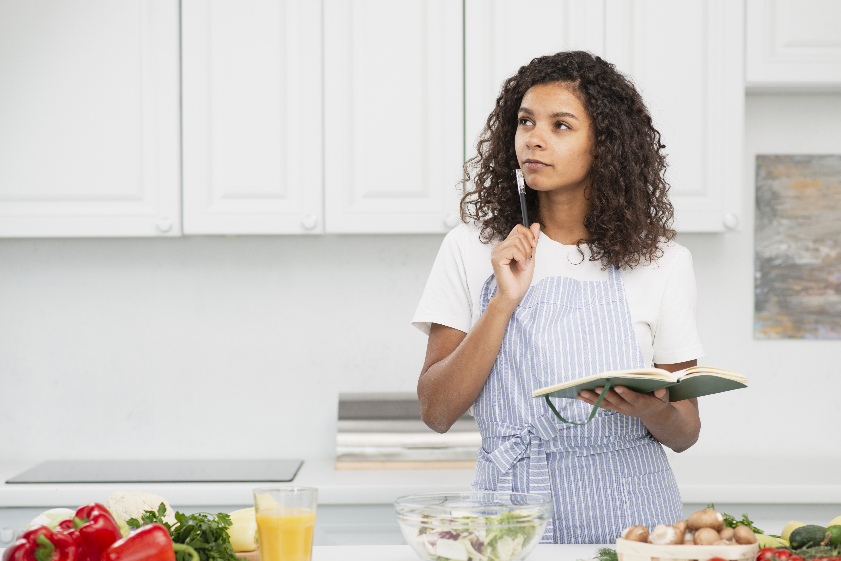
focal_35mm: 93
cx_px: 456
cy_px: 300
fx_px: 2173
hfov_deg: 21.9
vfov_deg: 14.7
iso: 160
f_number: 3.5
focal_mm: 85
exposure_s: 1/125
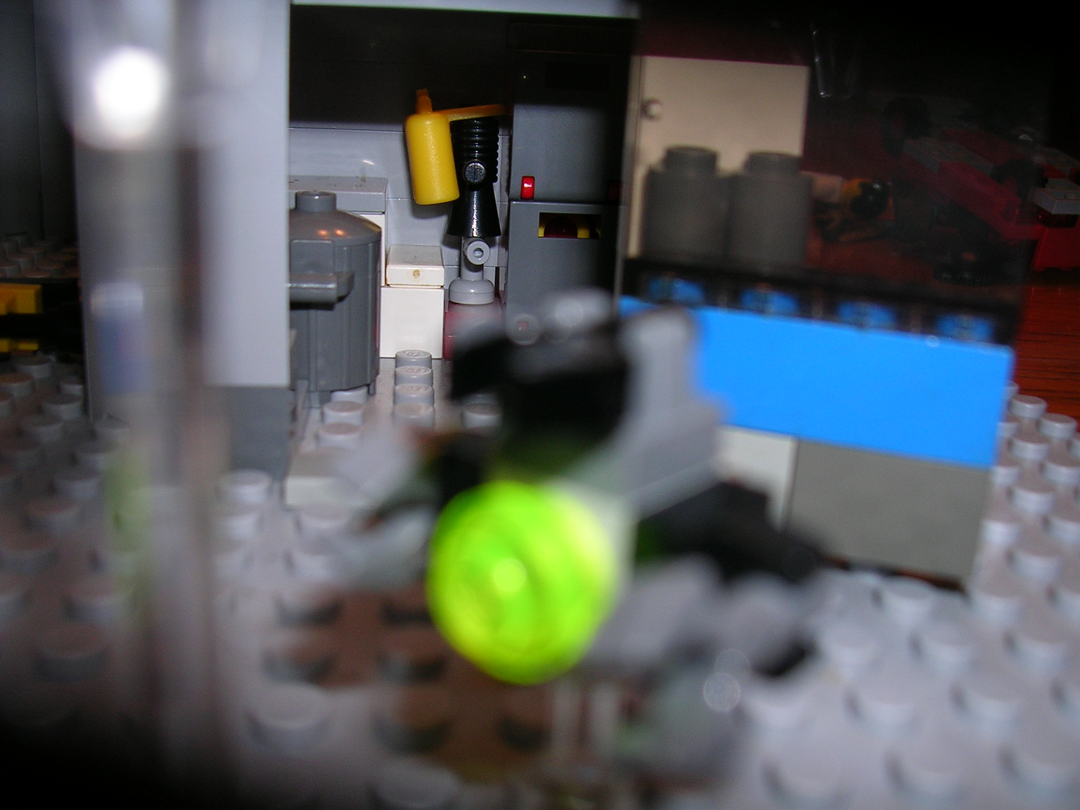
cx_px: 540
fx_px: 1186
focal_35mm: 38
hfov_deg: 49.0
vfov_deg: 37.7
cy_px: 405
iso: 50
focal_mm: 5.8
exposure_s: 1/60.1
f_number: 2.8
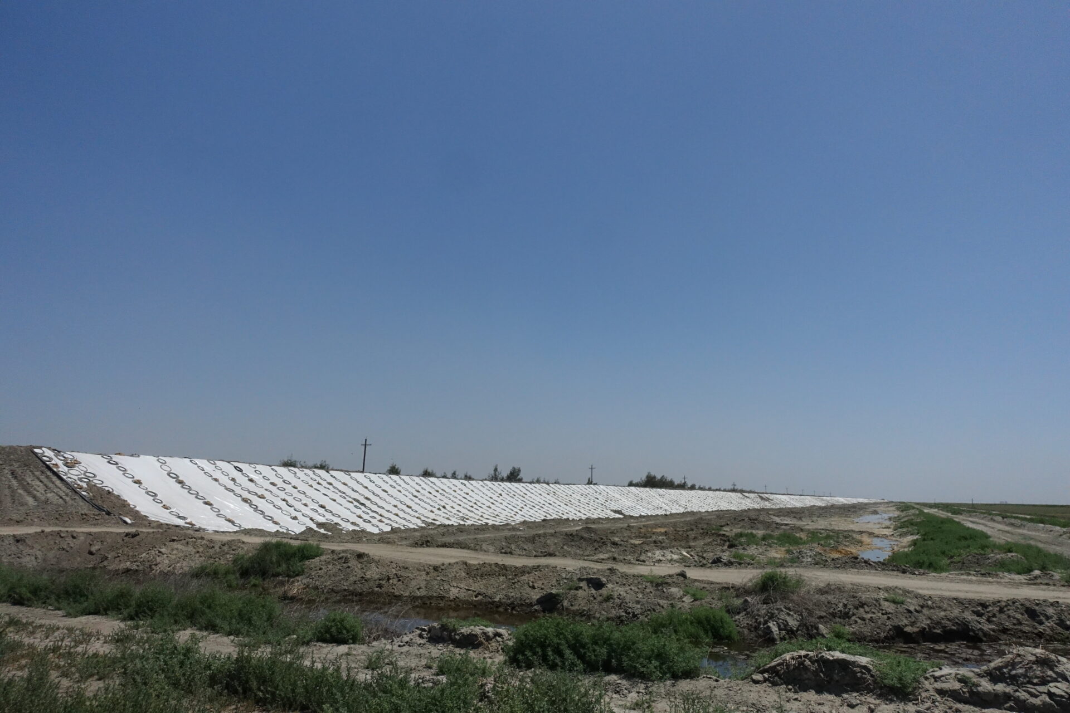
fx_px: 713
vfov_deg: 53.1
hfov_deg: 73.7
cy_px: 356
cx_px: 535
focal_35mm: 24
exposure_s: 1/800
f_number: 7.1
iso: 1000
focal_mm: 8.8
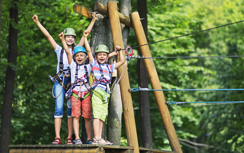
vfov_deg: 15.0
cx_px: 122
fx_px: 579
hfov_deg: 23.8
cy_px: 78
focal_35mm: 87
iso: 100
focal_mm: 85
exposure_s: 1/1250
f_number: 1.4
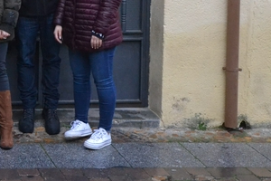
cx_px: -14
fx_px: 843
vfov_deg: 11.9
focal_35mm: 112
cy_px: -55
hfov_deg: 17.7
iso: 3200
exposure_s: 1/80
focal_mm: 28
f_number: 4.5
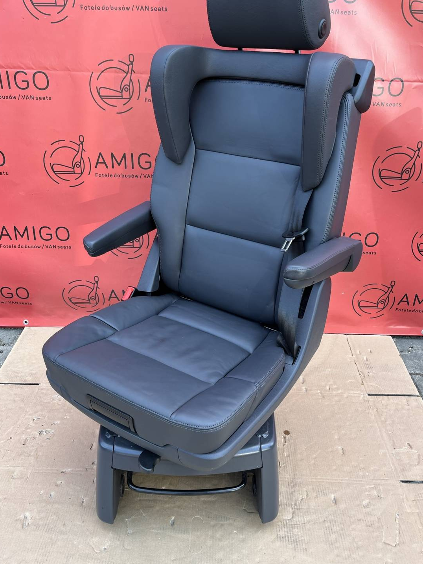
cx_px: 213
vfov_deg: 61.6
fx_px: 472
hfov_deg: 48.2
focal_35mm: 29
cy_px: 264
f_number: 1.6
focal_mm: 5.1
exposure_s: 1/122
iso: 40
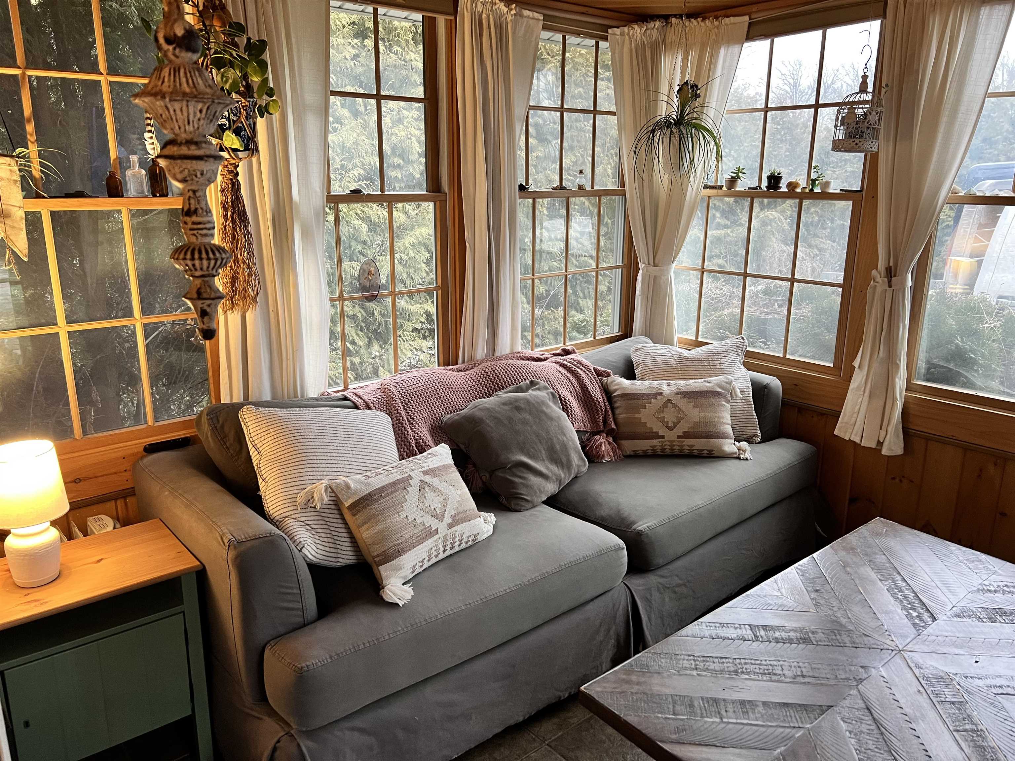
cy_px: 380
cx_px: 508
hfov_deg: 67.3
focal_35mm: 26
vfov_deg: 53.1
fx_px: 762
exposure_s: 1/60
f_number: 1.5
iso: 200
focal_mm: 5.7
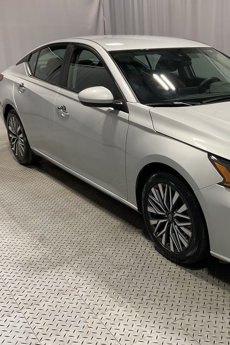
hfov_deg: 31.5
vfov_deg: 47.4
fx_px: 393
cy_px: 171
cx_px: 194
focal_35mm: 41
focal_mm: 3
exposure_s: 1/60
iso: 40
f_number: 1.8
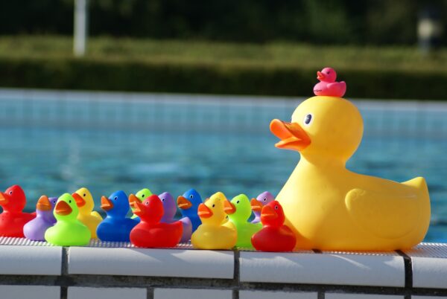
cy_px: 150
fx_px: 2238
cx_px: 224
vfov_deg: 7.7
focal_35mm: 180
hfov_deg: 11.4
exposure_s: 1/400
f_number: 5.6
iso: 100
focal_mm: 120
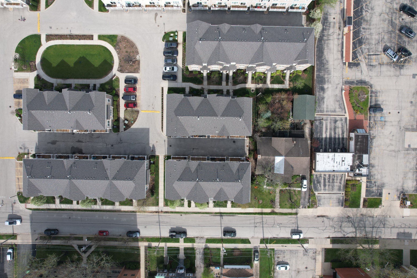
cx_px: 207
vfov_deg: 55.1
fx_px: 266
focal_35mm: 23
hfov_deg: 76.1
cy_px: 135
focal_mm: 8.38
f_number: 2.8
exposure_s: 1/1250
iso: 100
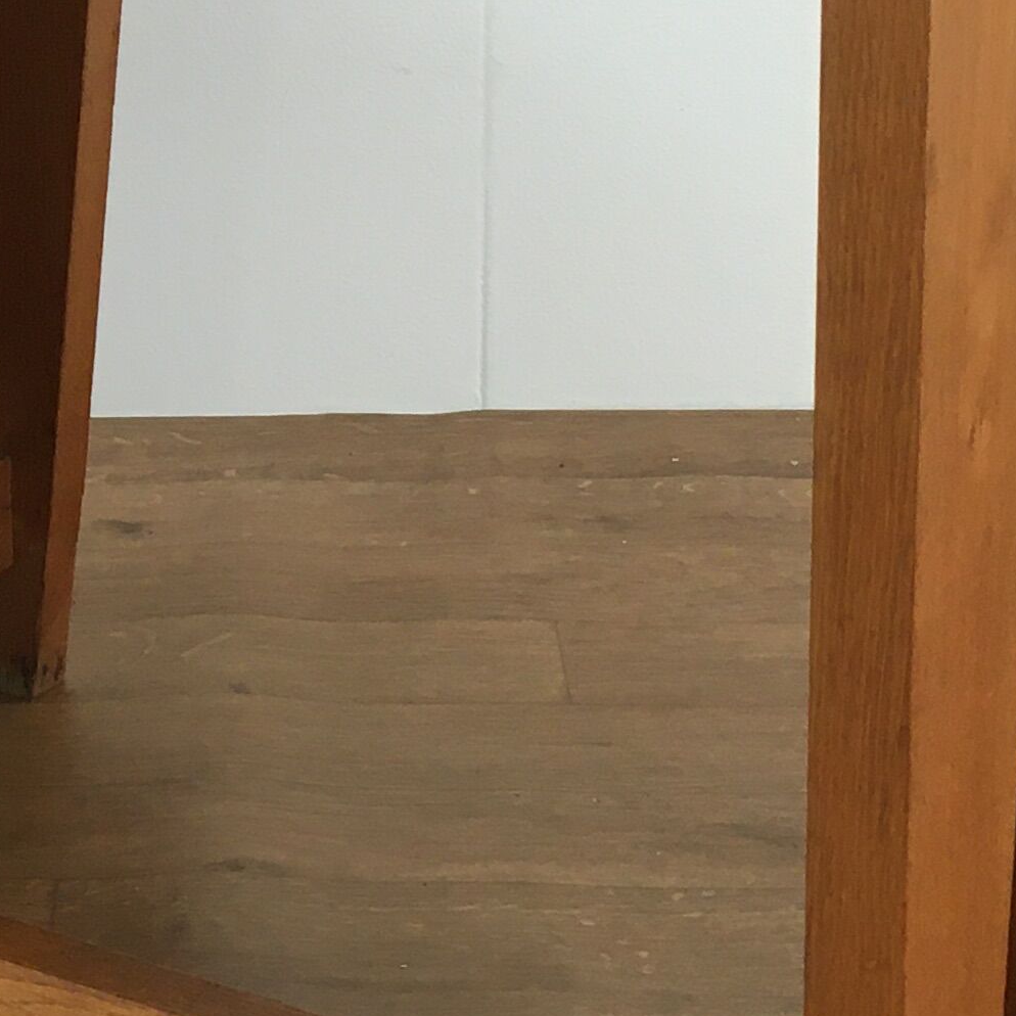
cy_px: 318
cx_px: 26
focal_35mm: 104
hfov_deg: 16.4
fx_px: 3453
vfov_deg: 16.7
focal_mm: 4.15
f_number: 2.2
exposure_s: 1/33
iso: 40
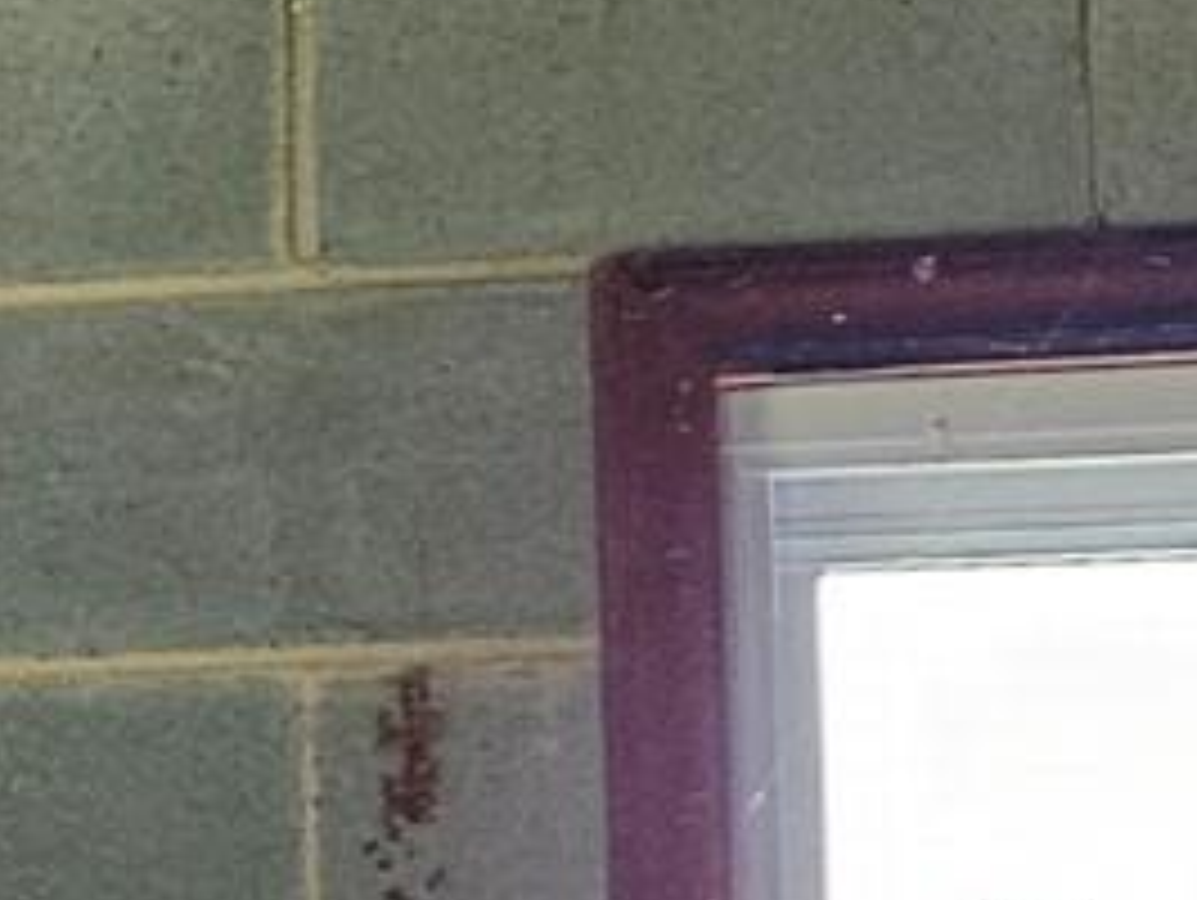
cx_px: -1890
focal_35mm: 177
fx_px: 6126
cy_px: 1440
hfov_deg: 9.6
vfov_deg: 8.2
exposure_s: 1/170
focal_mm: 5.4
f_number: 1.8
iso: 400
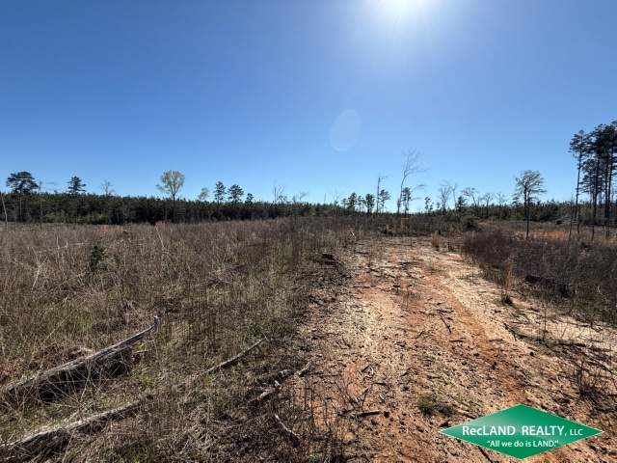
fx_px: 250
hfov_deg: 102.1
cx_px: 308
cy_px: 232
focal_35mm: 14
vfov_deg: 85.7
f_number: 2.2
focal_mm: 2.22
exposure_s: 1/2717
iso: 50
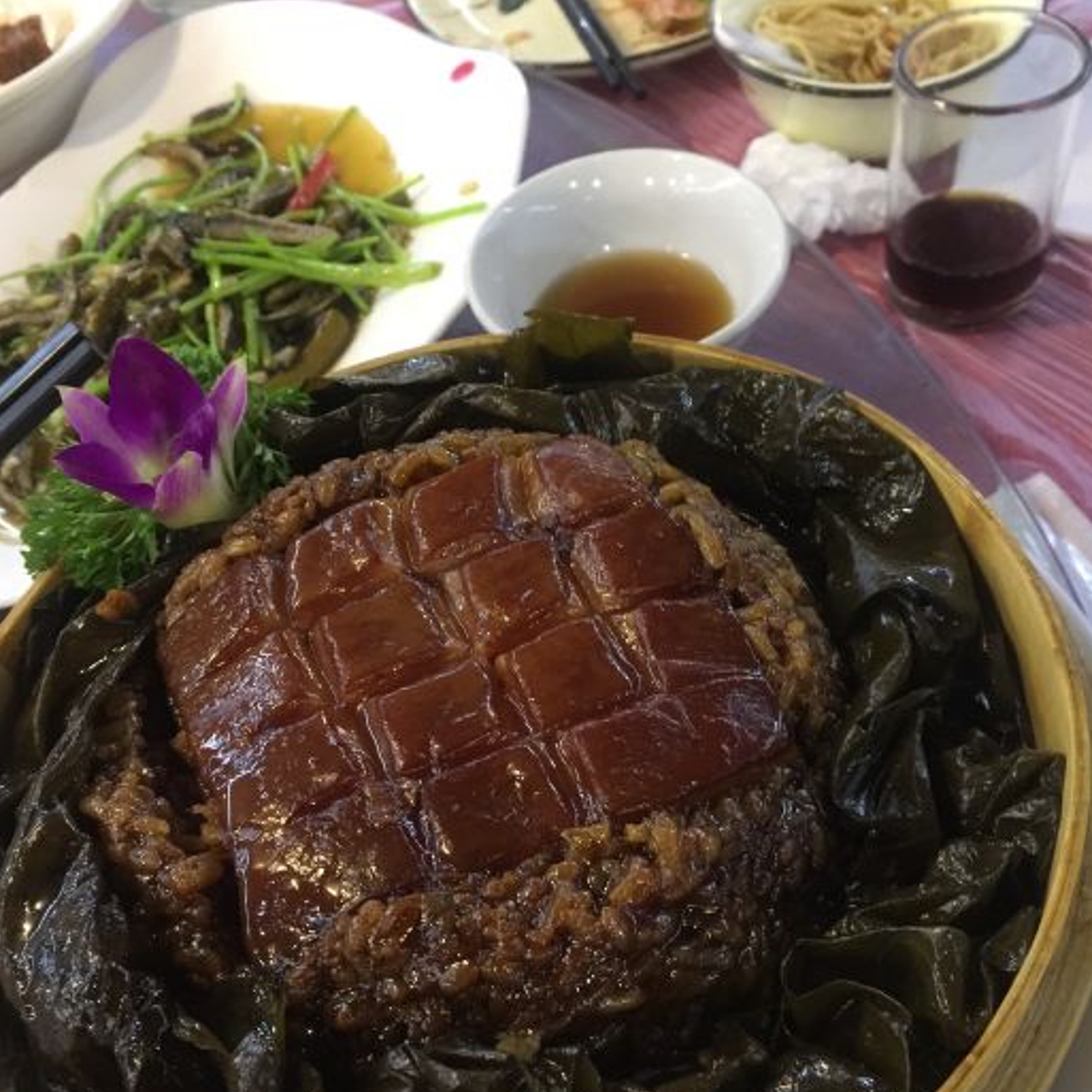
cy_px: 641
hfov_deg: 47.2
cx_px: 555
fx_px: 1249
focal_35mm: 35
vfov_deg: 47.0
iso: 125
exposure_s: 1/10
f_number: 2.2
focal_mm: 4.15
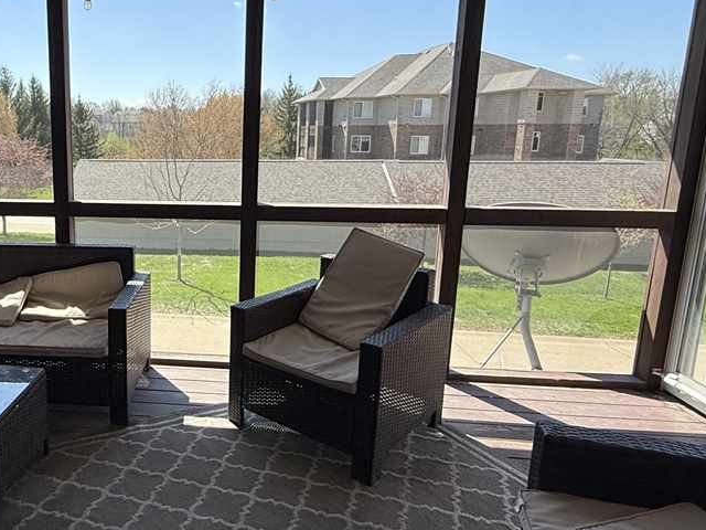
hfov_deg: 59.4
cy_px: 238
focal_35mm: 28
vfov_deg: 49.7
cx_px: 161
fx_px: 571
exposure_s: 1/686
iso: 50
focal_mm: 2.22
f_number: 2.2
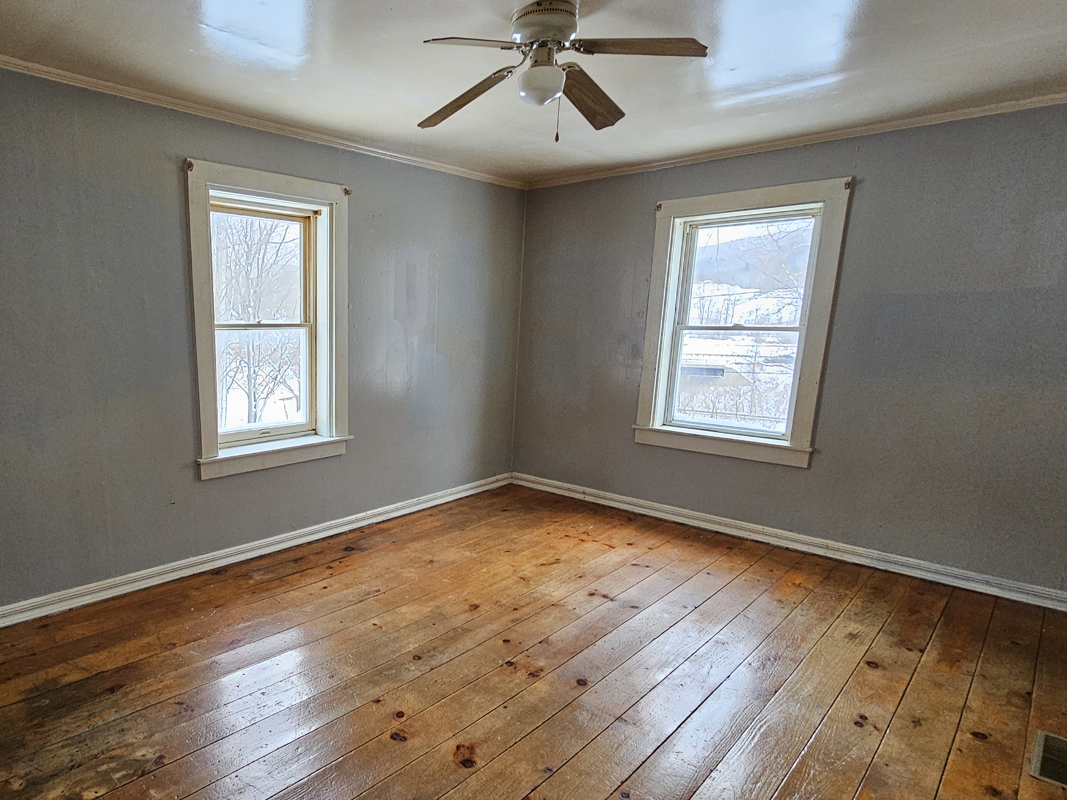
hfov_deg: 82.3
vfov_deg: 68.3
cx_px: 372
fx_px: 586
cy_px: 464
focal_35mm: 19
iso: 320
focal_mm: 2.2
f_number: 2.2
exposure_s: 1/60
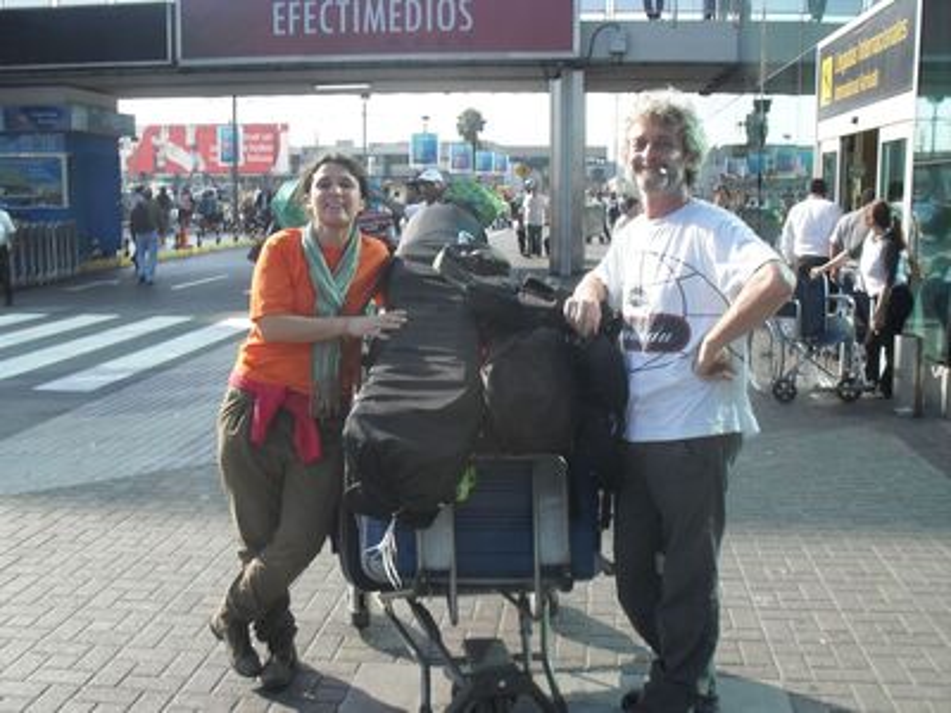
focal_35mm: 38
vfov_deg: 37.7
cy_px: 356
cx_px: 476
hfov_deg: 49.0
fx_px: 1044
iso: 80
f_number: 8.3
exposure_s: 1/60
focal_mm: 6.3
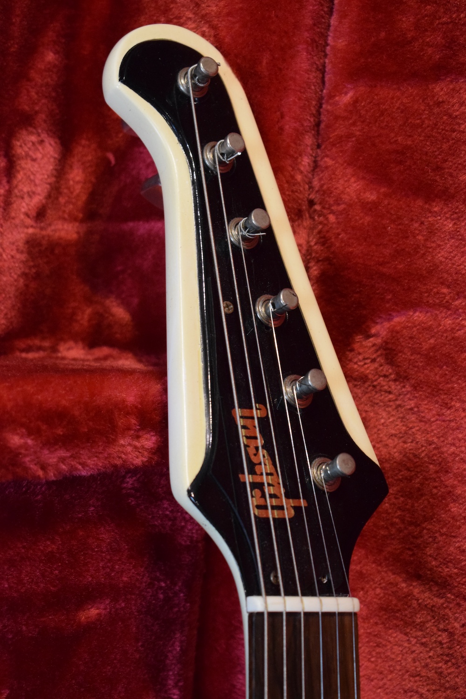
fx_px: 1456
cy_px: 350
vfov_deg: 27.0
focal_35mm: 75
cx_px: 233
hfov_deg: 18.2
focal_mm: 50
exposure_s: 1/60
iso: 3200
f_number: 5.6
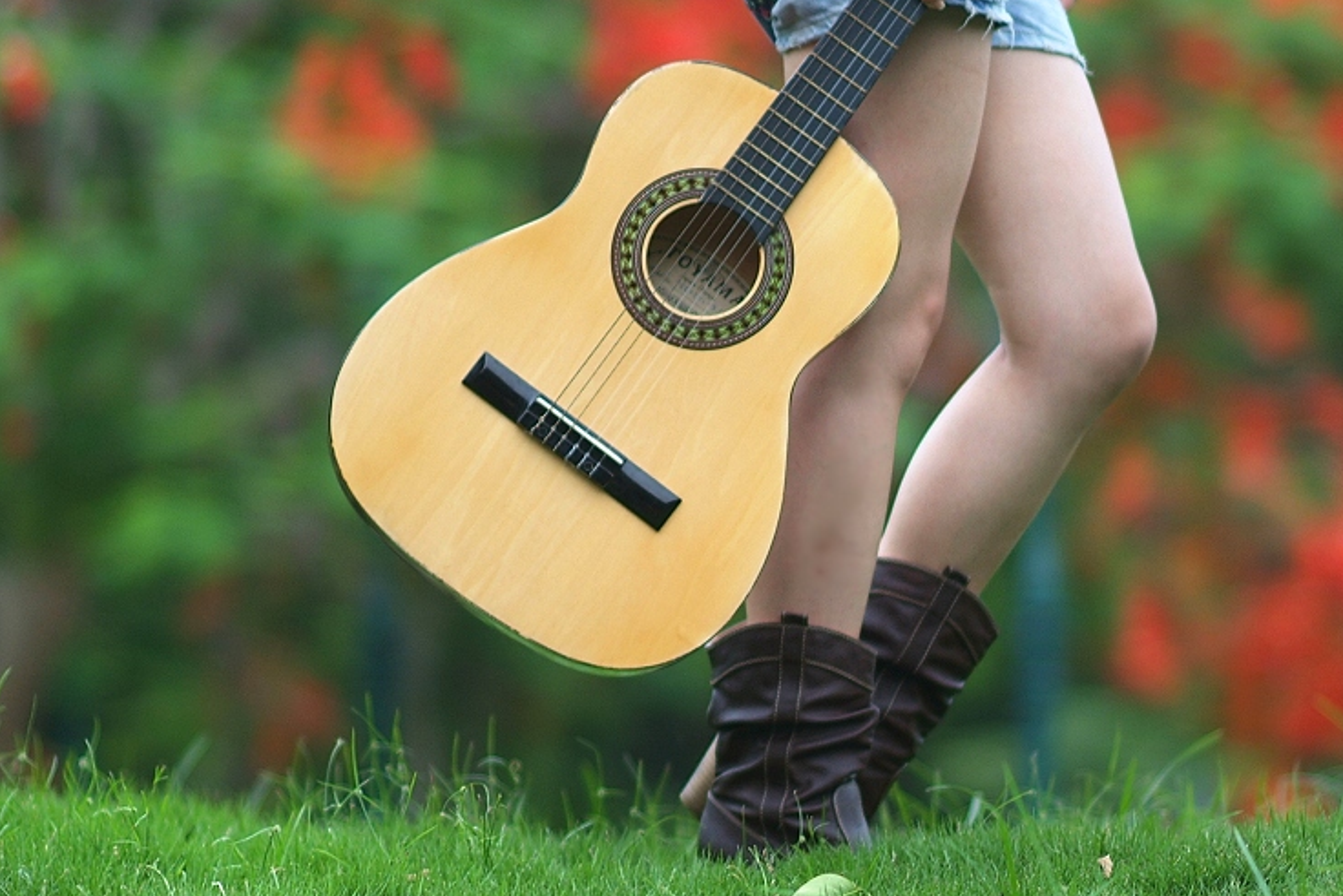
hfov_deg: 10.3
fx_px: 7462
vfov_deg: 6.9
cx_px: 666
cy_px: 318
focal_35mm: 200
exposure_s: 1/750
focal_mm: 85
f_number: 1.4
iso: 100
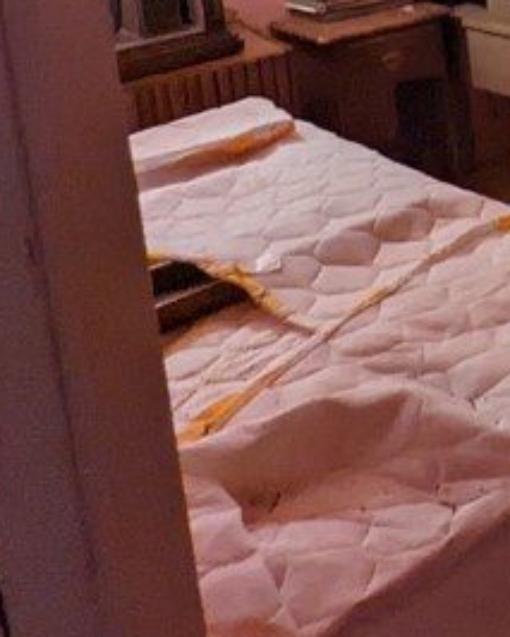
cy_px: -151
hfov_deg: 17.5
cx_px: 1038
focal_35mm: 60
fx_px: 1131
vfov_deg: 27.3
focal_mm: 2.35
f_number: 2.2
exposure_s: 1/24
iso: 287
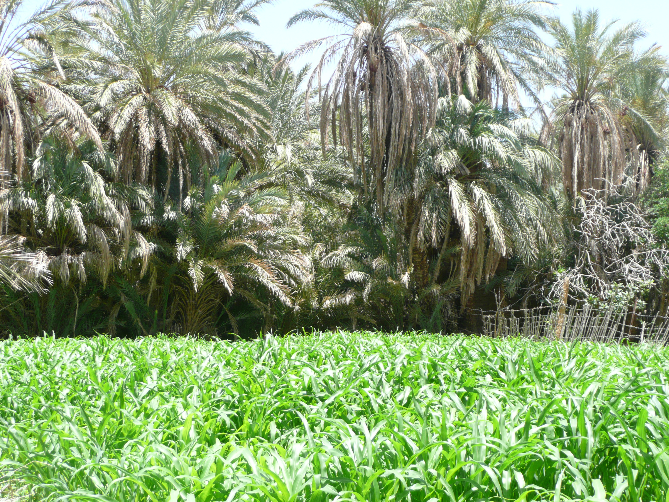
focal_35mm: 45
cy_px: 251
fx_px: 870
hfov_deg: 42.1
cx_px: 334
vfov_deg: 32.2
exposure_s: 1/200
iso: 100
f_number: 4.1
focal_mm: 7.3
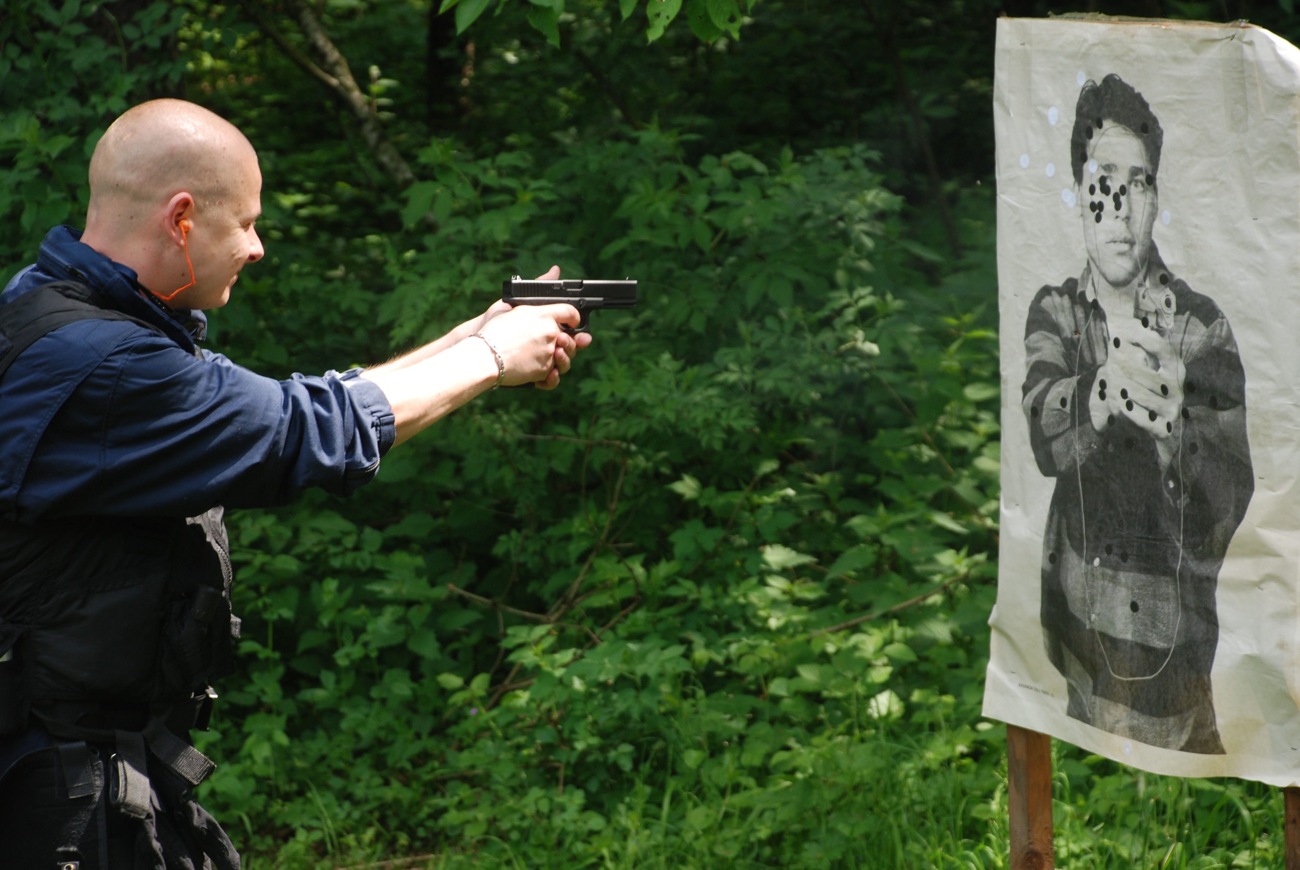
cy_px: 435
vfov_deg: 10.8
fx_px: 4610
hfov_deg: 16.1
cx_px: 650
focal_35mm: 128
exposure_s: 1/125
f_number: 5.6
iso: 200
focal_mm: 85
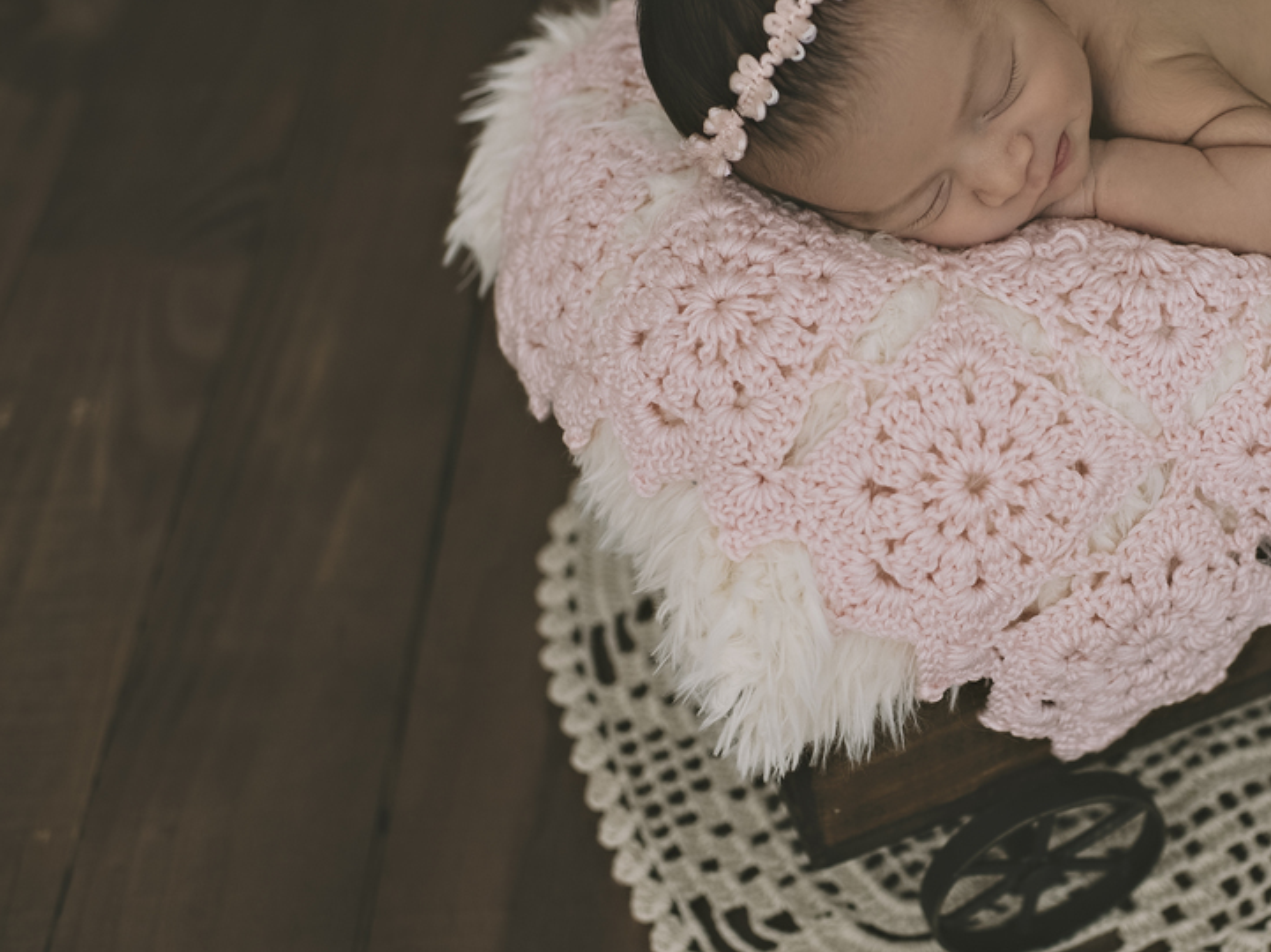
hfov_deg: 33.3
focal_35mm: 56
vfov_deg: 26.1
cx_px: 1035
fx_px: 2055
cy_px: 405
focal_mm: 35
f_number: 2.8
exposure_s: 1/250
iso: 200
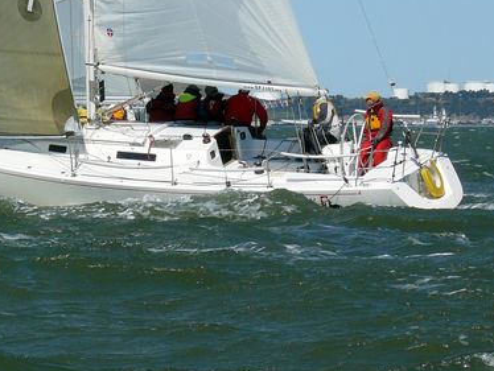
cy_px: 20
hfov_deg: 4.3
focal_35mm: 462
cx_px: 112
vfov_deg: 3.2
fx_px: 6597
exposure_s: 1/800
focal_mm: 35.9
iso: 100
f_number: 5.6
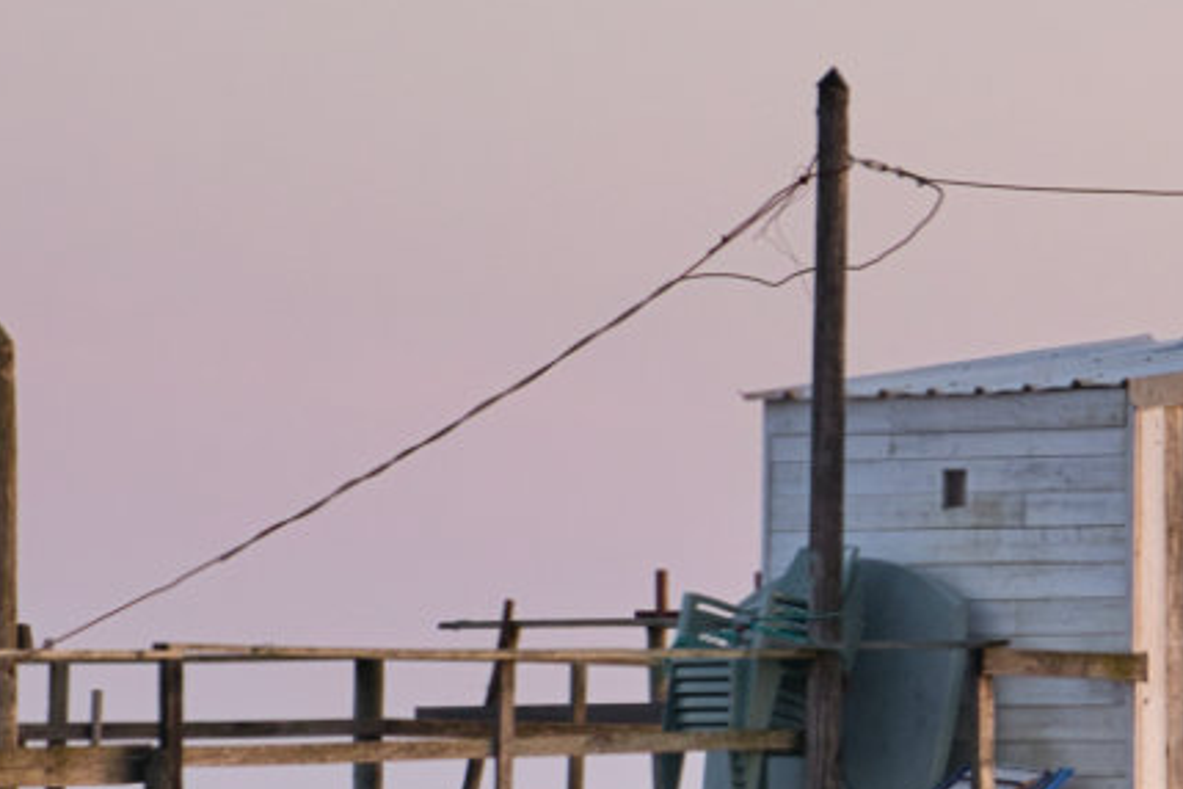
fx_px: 15641
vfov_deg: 2.9
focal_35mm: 476
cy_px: 743
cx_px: 1235
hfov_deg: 4.3
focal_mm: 102
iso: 320
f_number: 10
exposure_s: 7.6
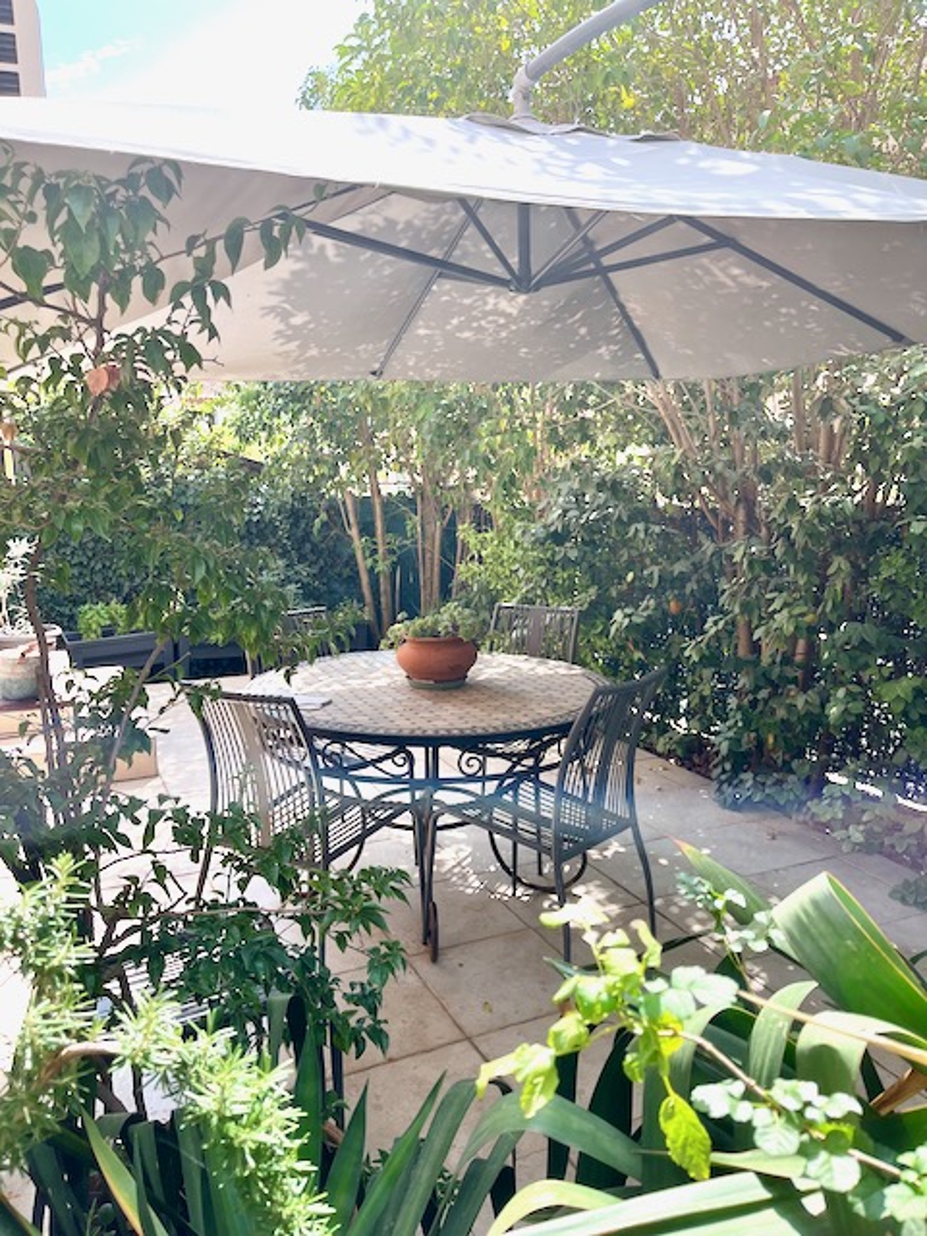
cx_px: 464
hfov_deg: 53.1
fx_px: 928
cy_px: 618
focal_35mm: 26
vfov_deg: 67.3
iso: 50
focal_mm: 5.1
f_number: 1.6
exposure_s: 1/589
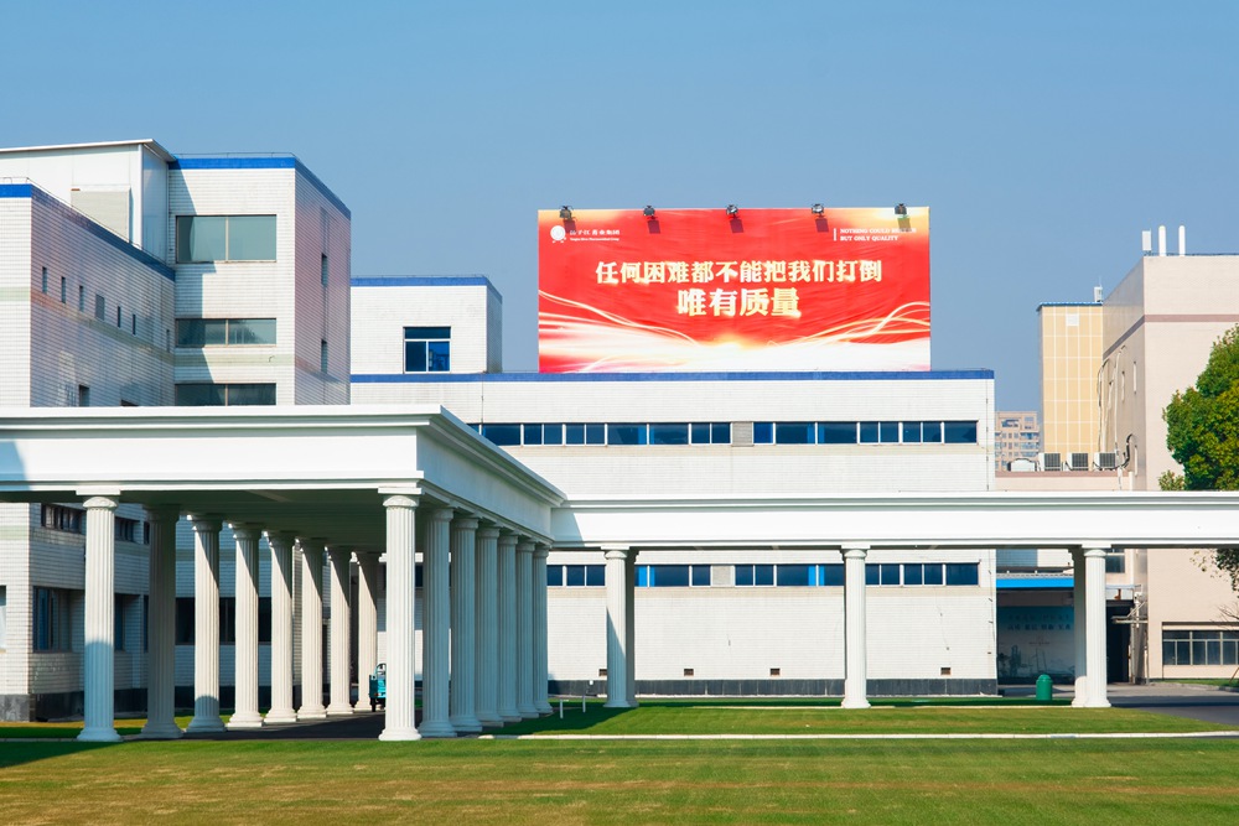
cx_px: 620
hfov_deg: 17.1
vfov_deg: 11.4
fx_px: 4130
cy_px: 413
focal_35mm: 120
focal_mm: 80
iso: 125
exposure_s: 1/250
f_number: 9
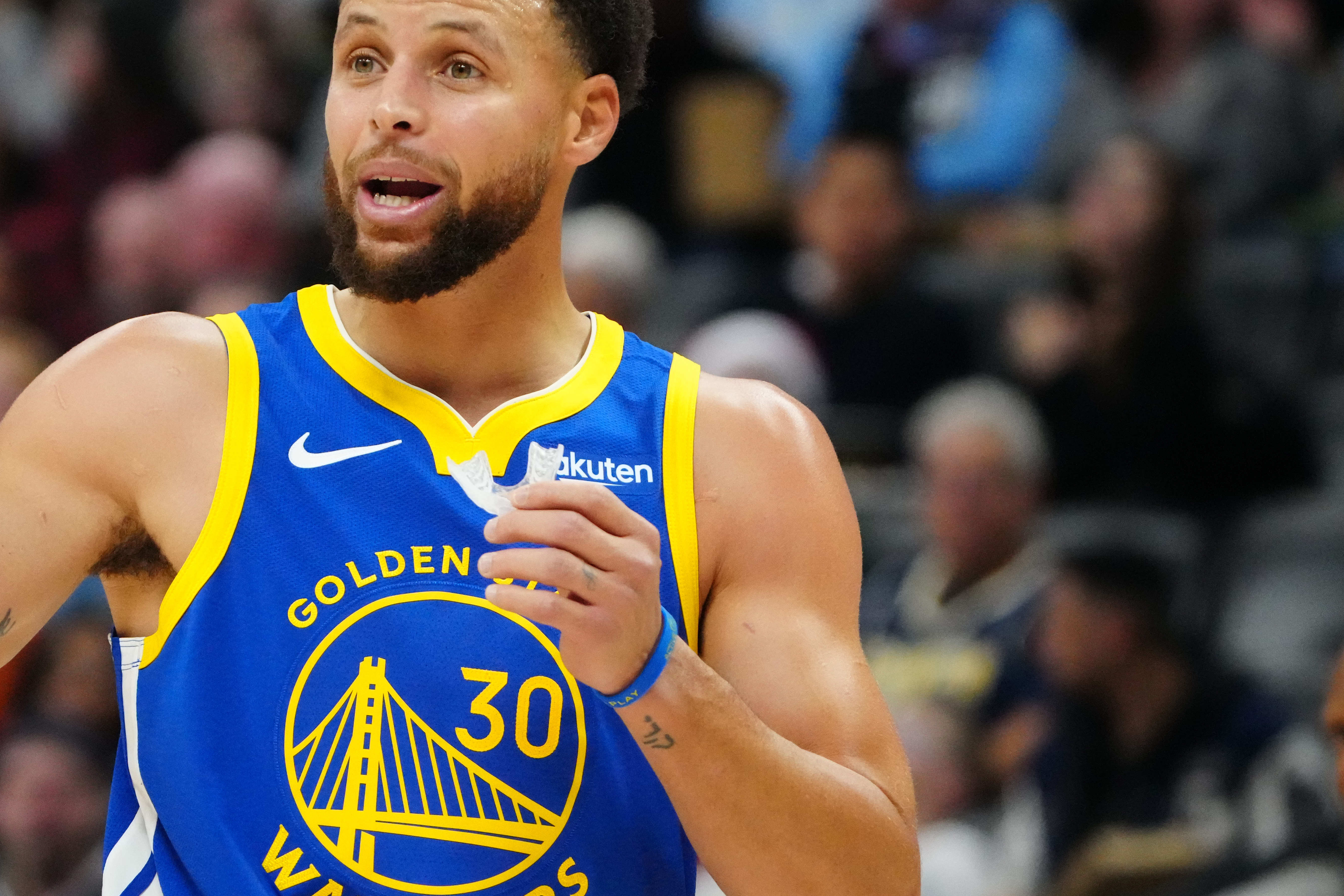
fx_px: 19151
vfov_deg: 2.7
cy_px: 486
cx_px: 371
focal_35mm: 513
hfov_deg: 4.0
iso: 12800
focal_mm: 318
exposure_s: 1/1600
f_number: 6.3
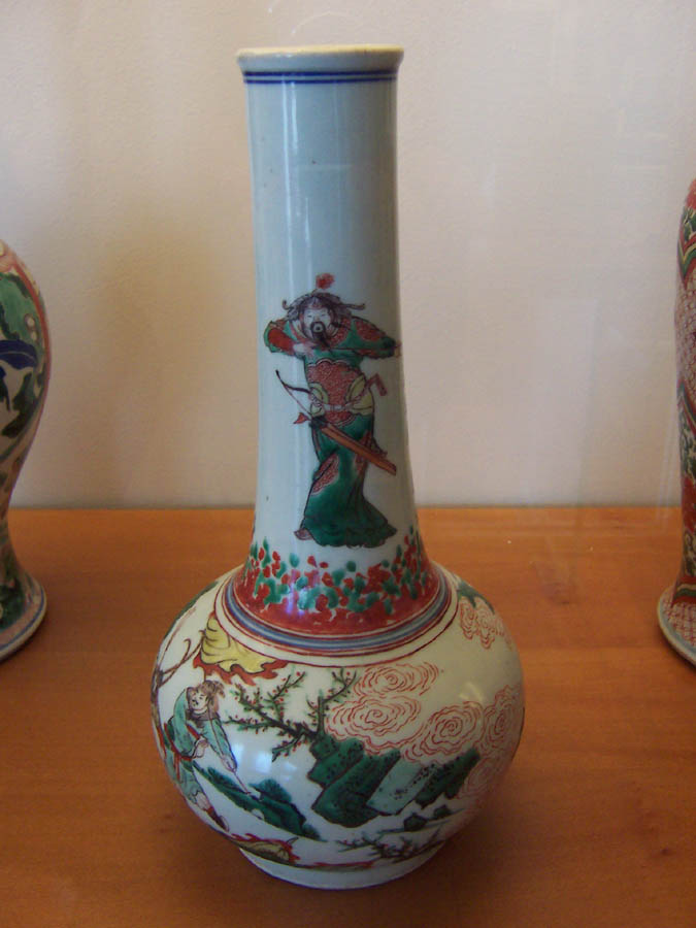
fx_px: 965
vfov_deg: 51.4
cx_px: 348
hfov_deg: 39.7
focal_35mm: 36
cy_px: 464
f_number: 2.8
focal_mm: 5.6
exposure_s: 1/10
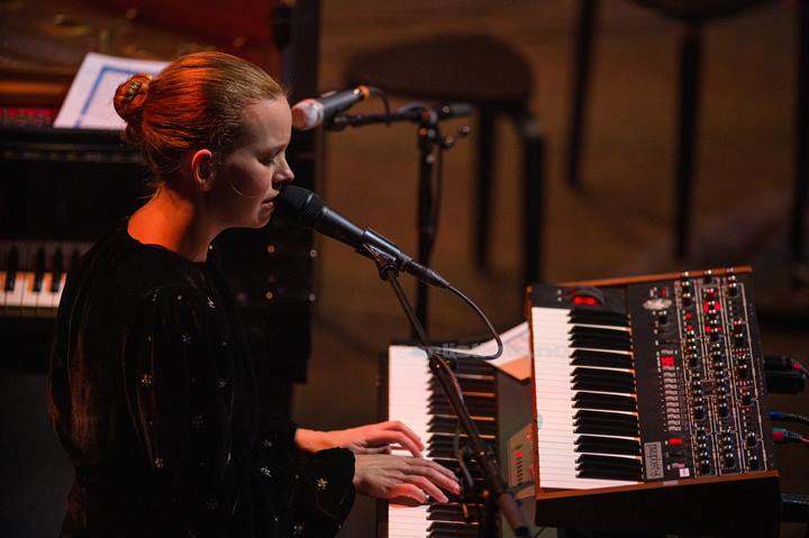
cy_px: 269
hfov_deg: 6.9
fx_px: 6737
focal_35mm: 300
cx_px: 404
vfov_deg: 4.6
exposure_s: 1/500
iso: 6400
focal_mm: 300
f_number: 2.8
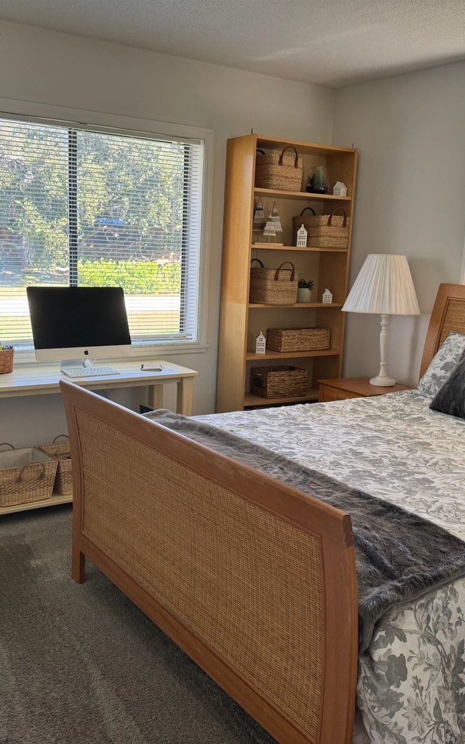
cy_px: 372
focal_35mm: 34
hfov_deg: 37.3
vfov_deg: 56.7
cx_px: 216
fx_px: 689
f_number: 1.78
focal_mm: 6.76
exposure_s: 1/121
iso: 100
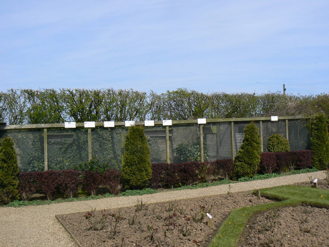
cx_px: 164
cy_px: 124
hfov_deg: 51.4
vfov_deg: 39.7
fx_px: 342
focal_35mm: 36
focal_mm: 6
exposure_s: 1/400
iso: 80
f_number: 7.1
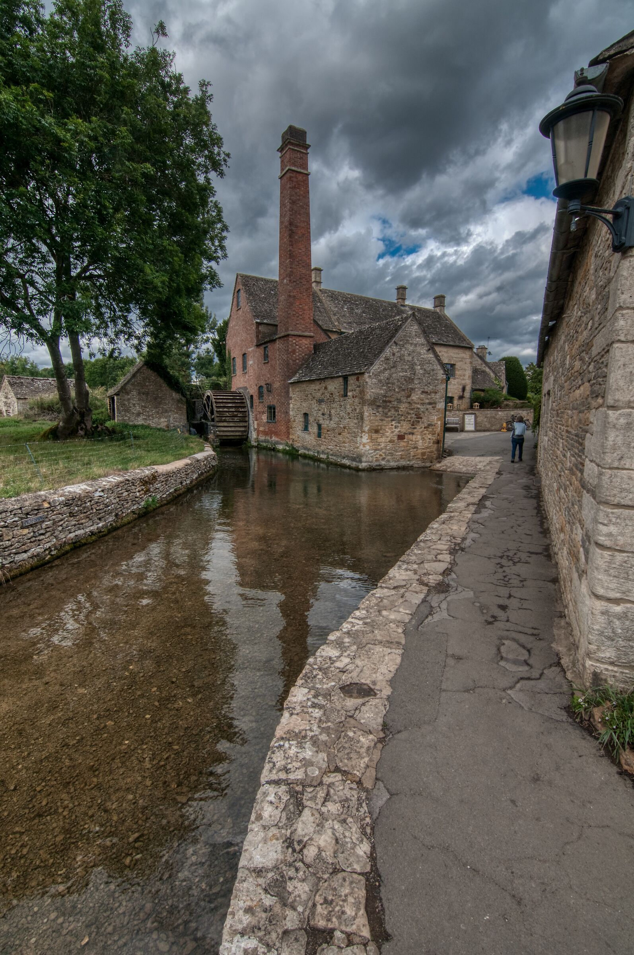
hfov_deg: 71.9
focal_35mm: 16
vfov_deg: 95.0
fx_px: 437
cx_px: 317
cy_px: 478
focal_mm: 11
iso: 200
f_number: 11
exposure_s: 1/200
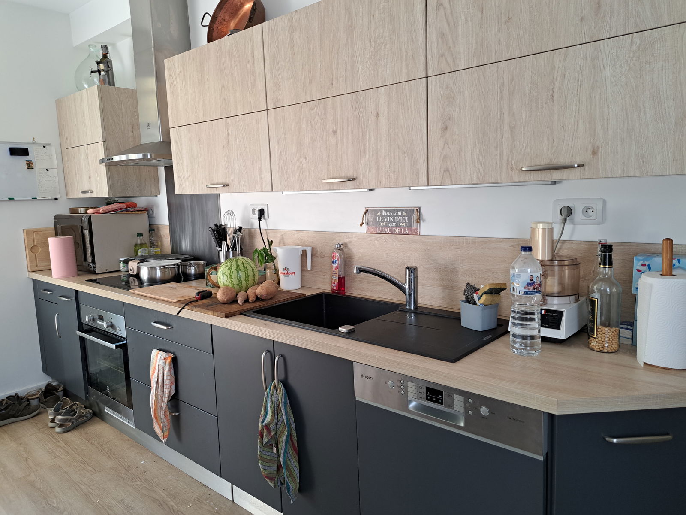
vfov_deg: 56.8
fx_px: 476
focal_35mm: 24
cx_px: 343
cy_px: 258
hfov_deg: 71.6
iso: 100
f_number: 1.8
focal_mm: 5.23
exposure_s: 1/50
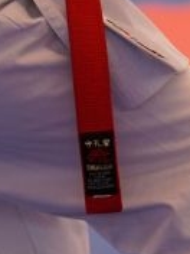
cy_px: -30
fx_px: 6484
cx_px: 131
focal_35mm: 886
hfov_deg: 1.7
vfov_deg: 2.2
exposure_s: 1/500
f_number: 2.8
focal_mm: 135
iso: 500
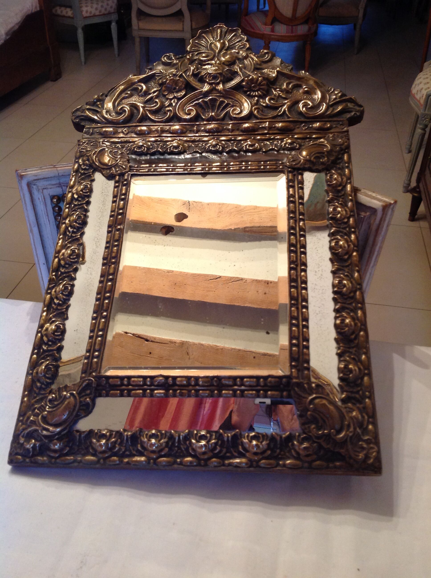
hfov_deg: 40.6
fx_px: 583
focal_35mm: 35
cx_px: 216
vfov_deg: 52.7
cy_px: 289
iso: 125
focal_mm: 4.28
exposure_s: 1/15
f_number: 2.4
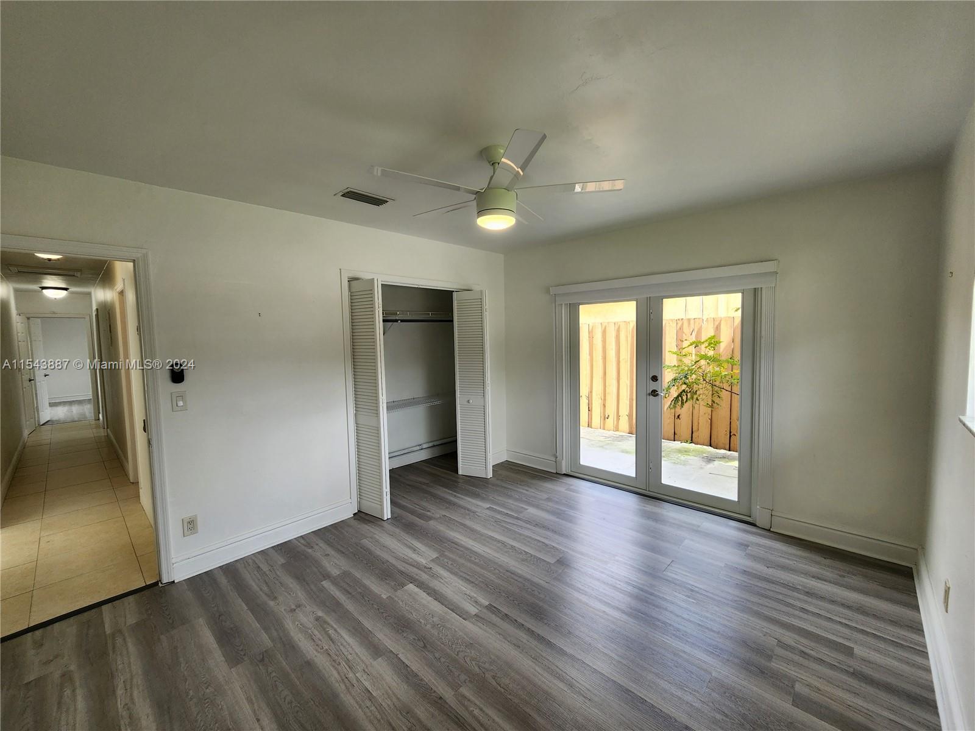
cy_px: 366
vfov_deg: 89.9
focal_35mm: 13
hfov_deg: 106.2
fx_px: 366
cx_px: 488
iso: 80
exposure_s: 1/120
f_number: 2.2
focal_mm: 2.2
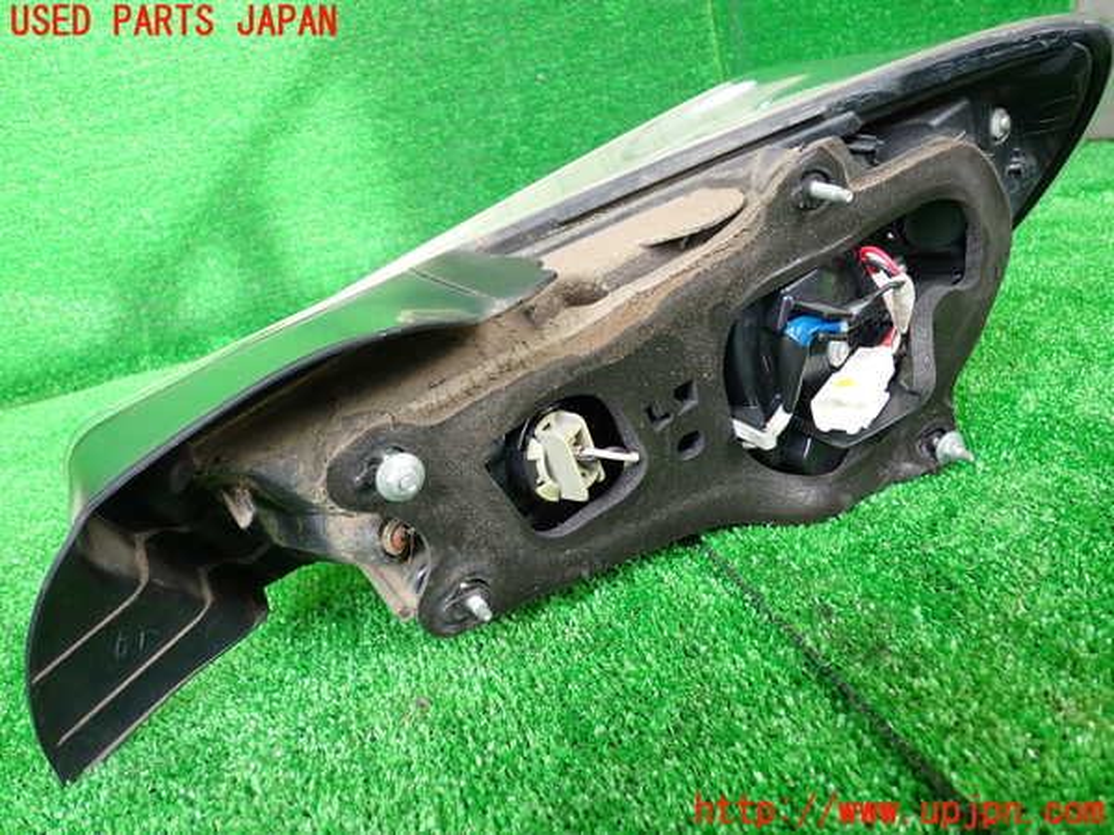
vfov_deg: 46.8
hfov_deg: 60.0
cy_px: 418
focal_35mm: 30
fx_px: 965
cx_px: 557
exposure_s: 1/80
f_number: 2.3
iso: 200
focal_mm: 5.4
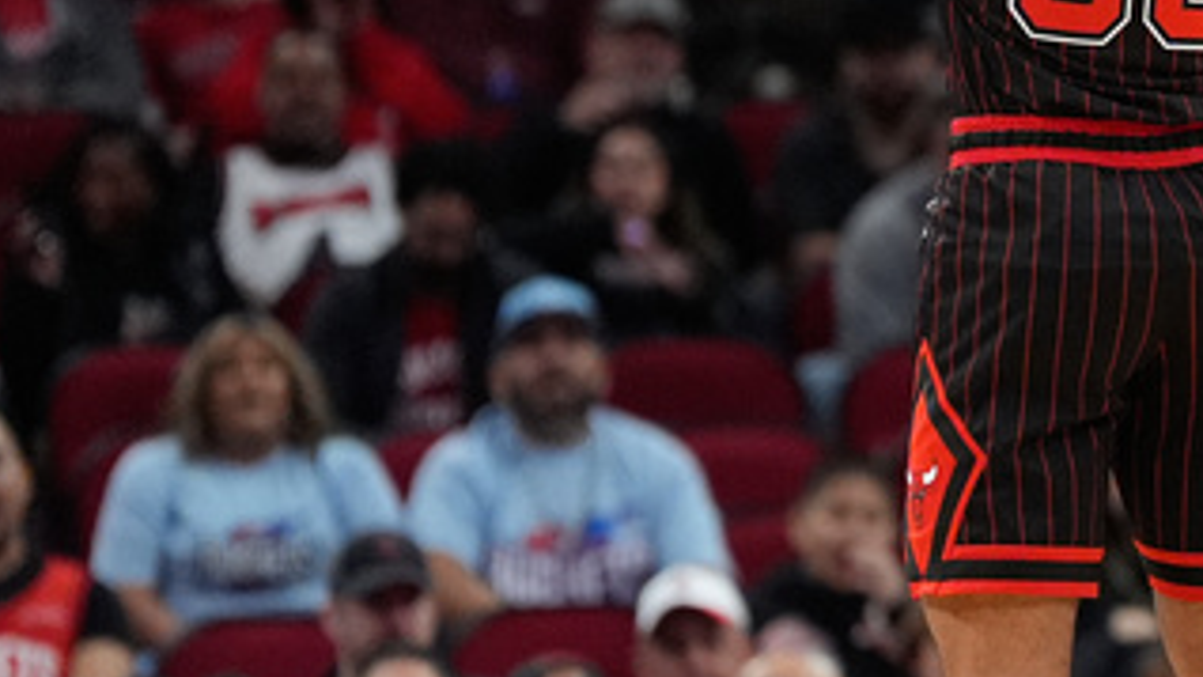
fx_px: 21535
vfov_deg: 1.8
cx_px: 1551
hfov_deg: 3.2
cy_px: 289
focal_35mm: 675
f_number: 2.8
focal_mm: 200
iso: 3200
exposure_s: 1/2000
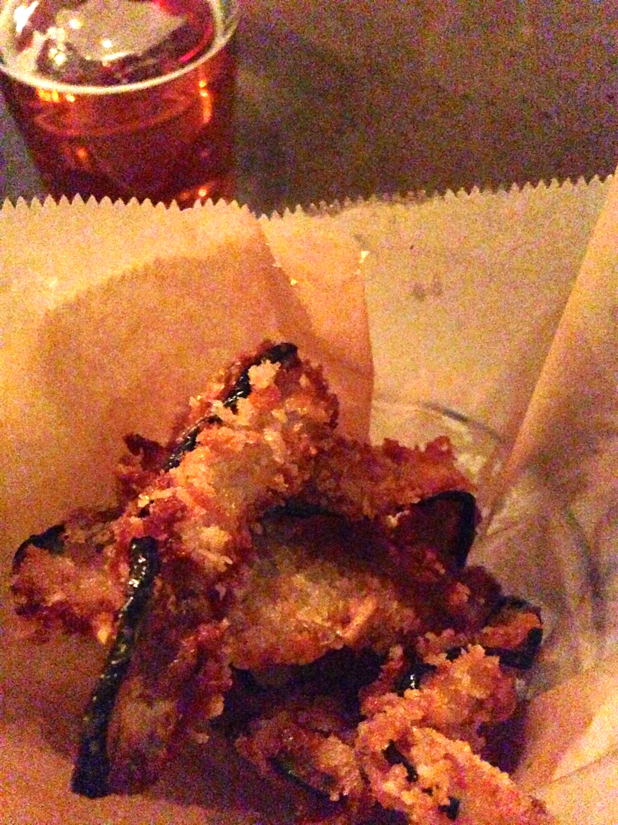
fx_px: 786
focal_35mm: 33
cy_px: 412
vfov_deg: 55.4
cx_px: 309
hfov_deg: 42.9
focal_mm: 4.13
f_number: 2.4
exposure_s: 1/15
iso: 3200
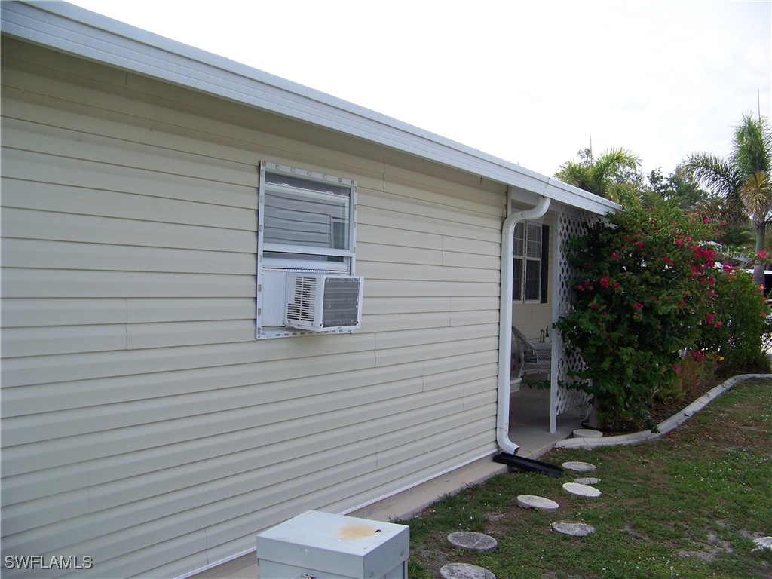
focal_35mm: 36
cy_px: 290
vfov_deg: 39.7
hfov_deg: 51.4
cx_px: 386
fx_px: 803
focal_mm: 5.85
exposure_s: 1/500
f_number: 2.8
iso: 64
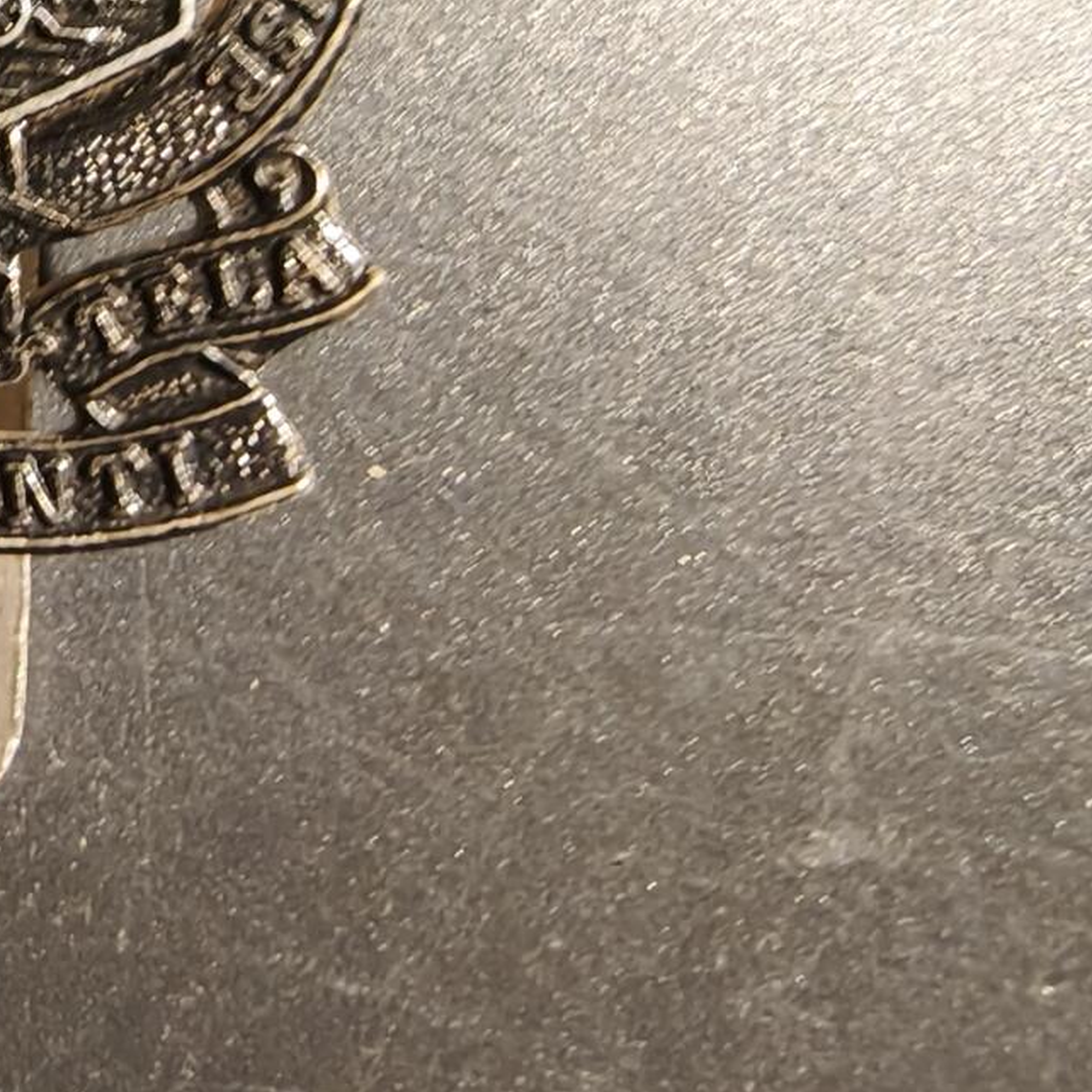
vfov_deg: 29.5
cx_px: 65
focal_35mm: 57
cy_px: 247
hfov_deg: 28.6
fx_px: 2034
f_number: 2
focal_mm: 2.32
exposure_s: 1/50
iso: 320
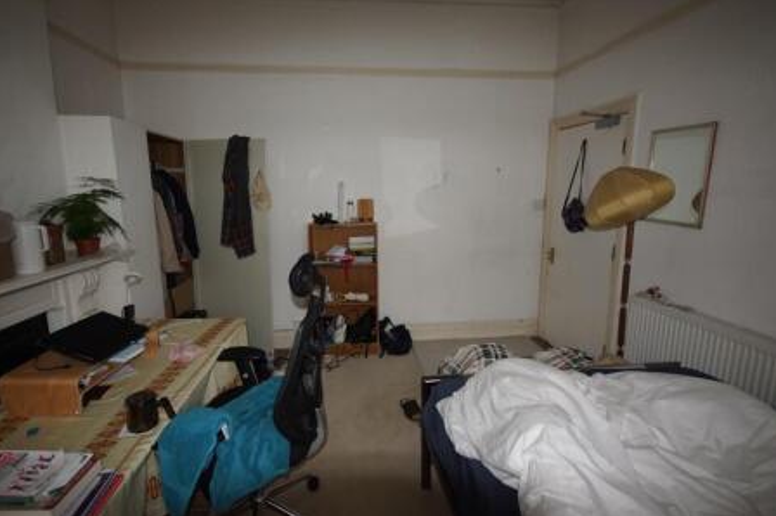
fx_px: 378
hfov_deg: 91.5
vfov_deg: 68.7
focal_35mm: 18
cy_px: 245
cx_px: 381
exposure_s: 1/160
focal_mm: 11
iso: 800
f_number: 4
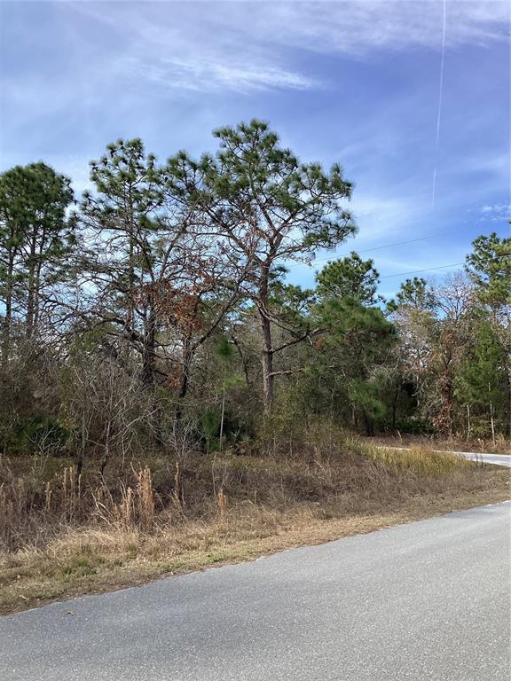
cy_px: 340
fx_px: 610
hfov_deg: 45.4
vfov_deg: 58.4
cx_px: 256
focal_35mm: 31
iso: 25
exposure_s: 1/776
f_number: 2.4
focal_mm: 3.3
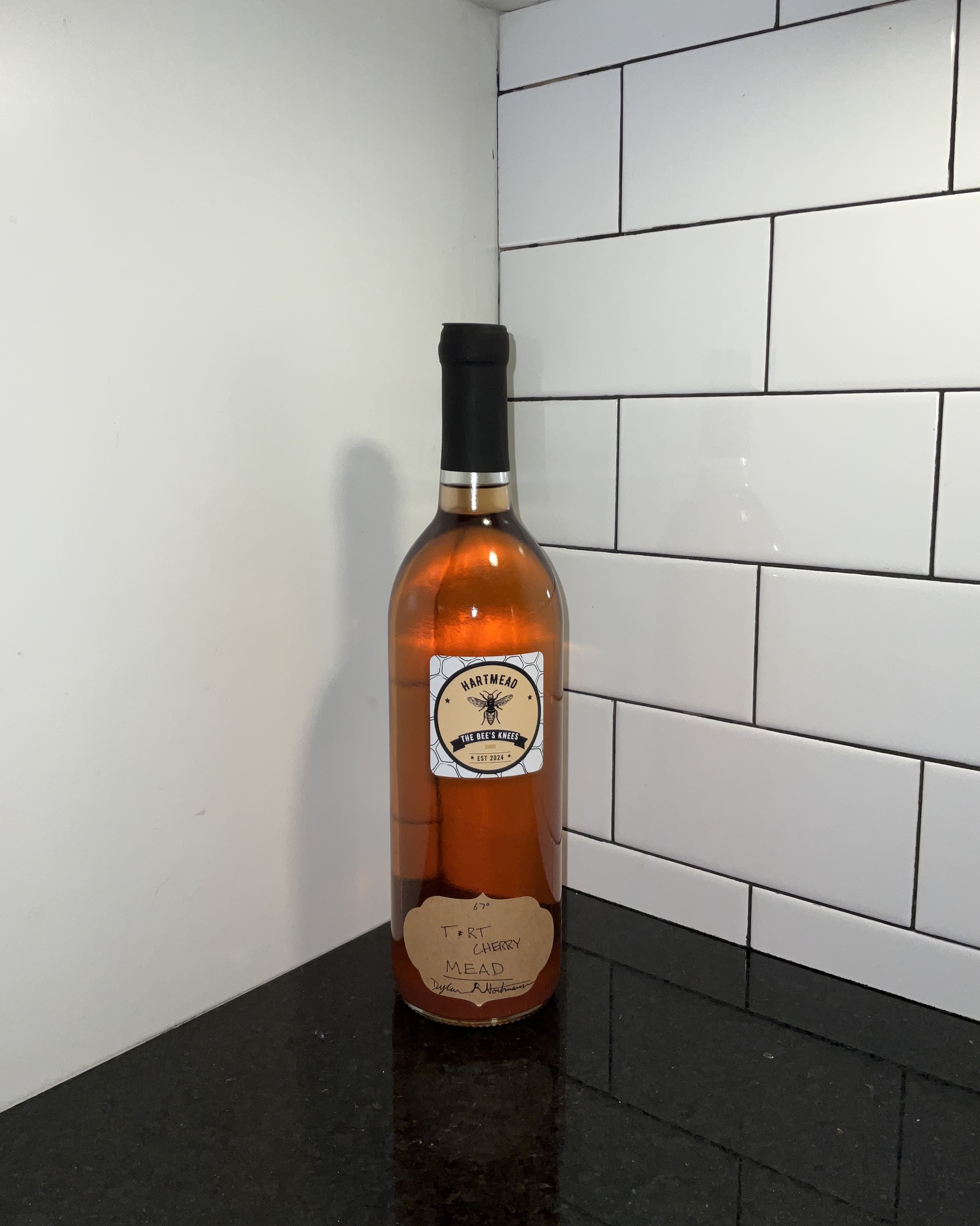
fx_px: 1124
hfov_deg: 47.1
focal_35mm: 31
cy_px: 577
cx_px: 485
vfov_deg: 57.1
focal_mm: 3
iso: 16
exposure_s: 1/111
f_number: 1.8
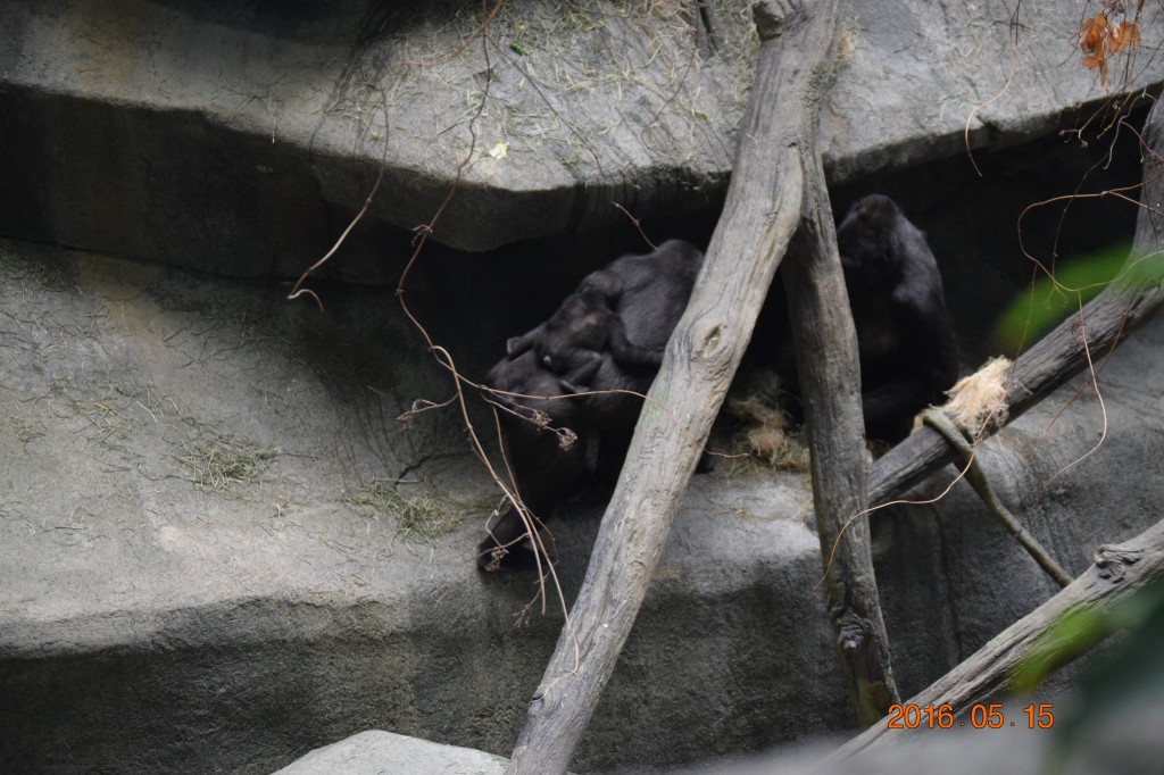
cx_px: 582
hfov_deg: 19.5
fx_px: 3394
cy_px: 388
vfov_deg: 13.0
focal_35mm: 105
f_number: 4.2
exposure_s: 1/125
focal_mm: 70
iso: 1800
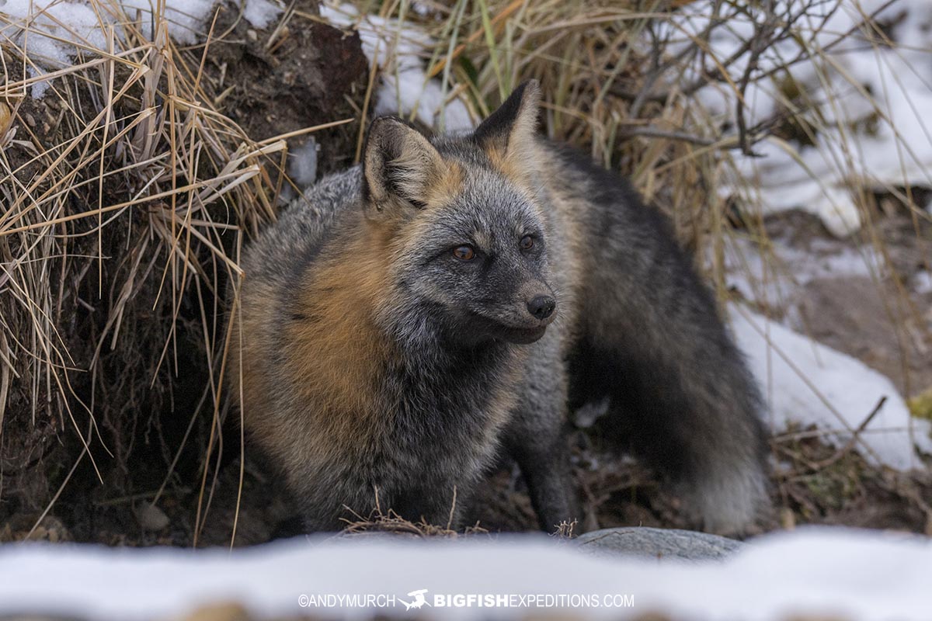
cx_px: 466
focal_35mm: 185
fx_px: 4789
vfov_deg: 7.4
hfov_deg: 11.1
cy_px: 310
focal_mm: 185
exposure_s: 1/1000
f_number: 6.3
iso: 720
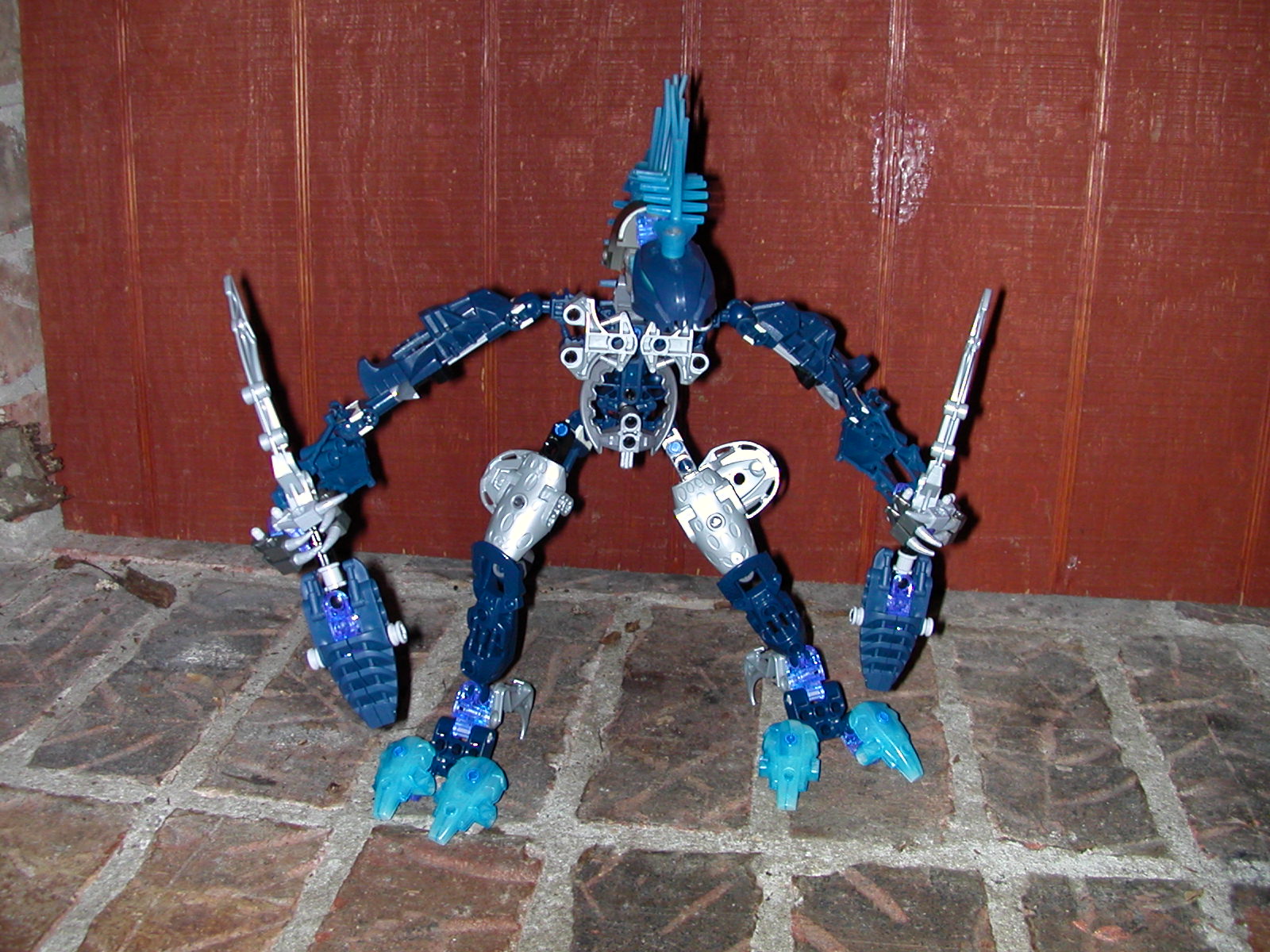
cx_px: 635
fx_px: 1357
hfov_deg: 50.1
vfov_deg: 38.7
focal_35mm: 37
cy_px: 476
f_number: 2.7
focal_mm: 5.6
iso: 100
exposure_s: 1/59.9
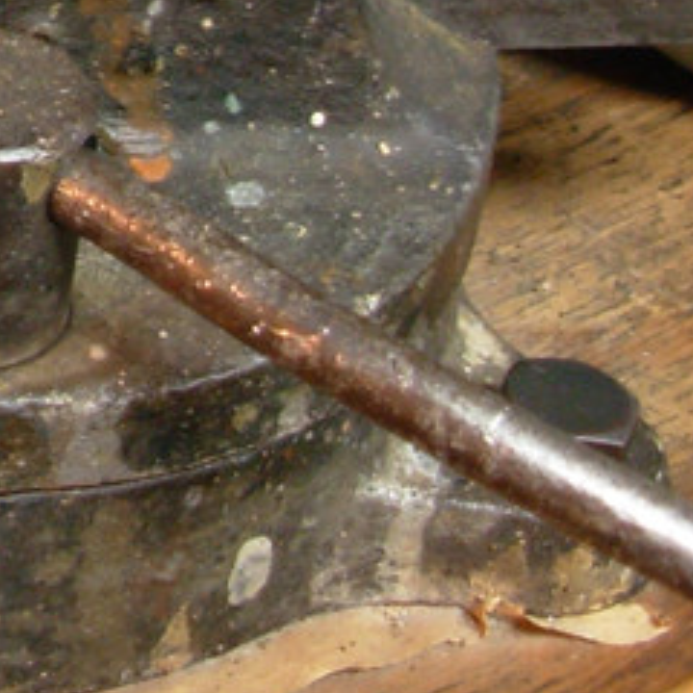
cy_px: -355
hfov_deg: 10.9
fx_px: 3375
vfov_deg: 11.2
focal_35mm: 149
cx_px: -573
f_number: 2.9
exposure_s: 1/4
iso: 100
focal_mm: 6.3
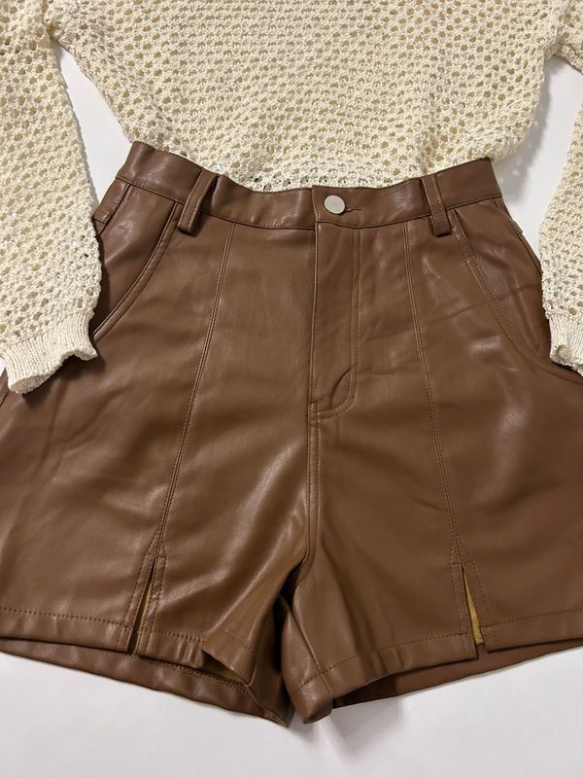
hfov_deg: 53.1
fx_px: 584
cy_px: 389
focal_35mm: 26
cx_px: 292
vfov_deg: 67.3
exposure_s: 1/50
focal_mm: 5.7
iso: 250
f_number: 1.5
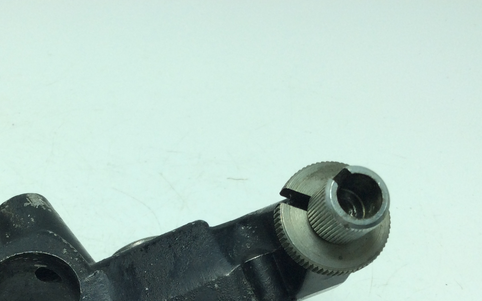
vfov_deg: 24.1
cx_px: 159
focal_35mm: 52
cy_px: 275
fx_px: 683
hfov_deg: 38.4
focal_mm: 3.3
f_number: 2.4
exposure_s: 1/473
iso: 32
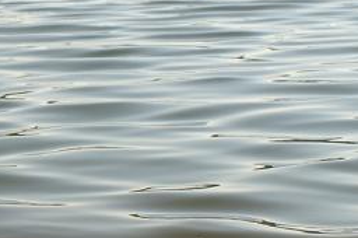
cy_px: 46
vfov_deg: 9.2
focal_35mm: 148
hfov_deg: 12.8
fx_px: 1470
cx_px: -247
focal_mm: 28
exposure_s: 1/400
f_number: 9
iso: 100
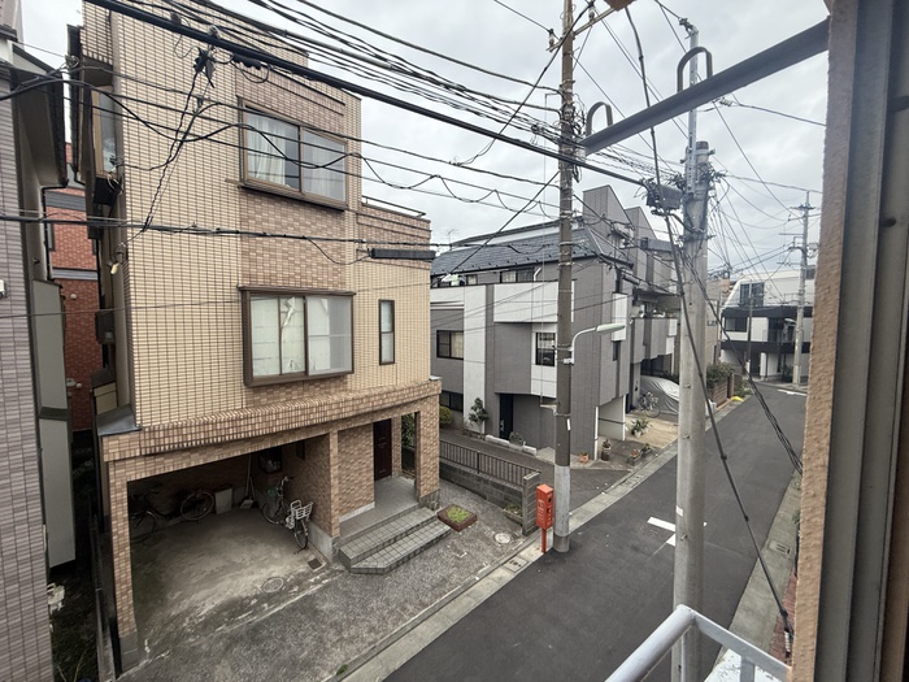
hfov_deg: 102.1
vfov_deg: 85.7
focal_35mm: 14
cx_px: 454
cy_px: 341
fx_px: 368
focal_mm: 2.22
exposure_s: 1/99
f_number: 2.2
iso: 125
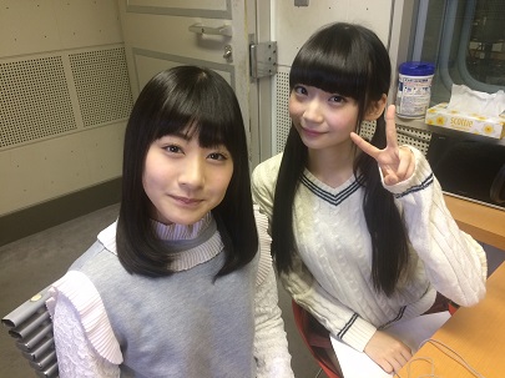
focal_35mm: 29
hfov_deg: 61.7
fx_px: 423
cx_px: 252
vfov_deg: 48.2
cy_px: 189
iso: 125
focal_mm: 4.15
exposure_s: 1/33
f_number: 2.2
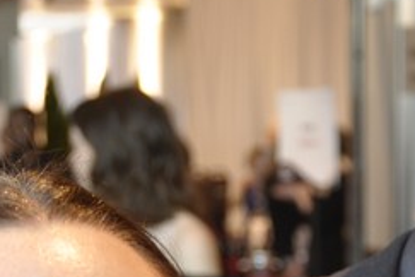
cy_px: 323
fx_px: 2490
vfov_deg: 6.3
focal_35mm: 216
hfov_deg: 9.5
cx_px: 290
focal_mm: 35
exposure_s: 1/20
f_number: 5
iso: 400
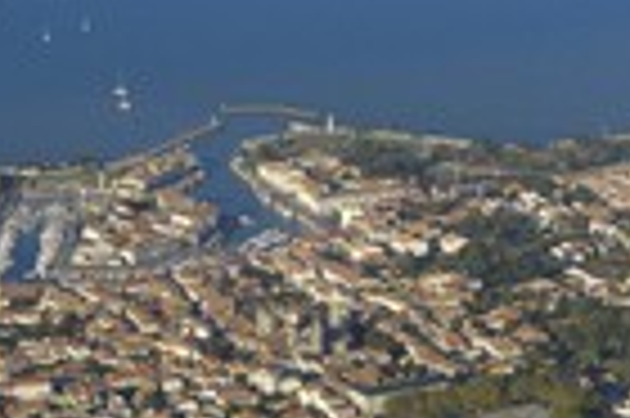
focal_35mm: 126
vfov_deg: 10.8
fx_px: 2202
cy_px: 409
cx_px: 313
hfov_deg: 16.3
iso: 100
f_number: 5
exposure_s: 1/750
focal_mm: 28
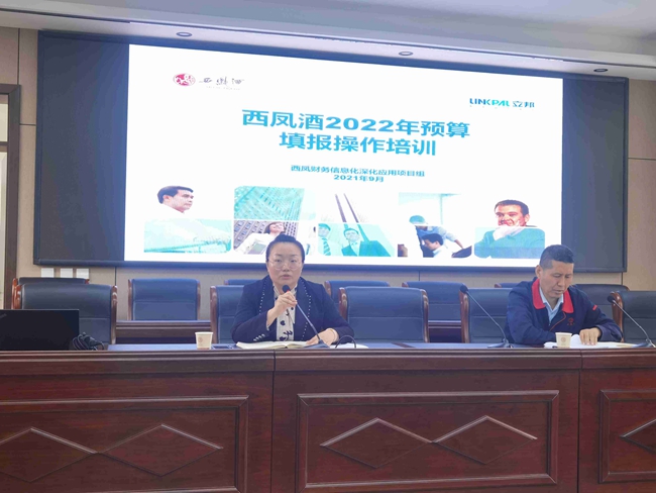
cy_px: 246
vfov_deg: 31.5
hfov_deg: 41.2
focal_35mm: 46
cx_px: 328
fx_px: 872
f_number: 1.9
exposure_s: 1/100
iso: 125
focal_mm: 6.71
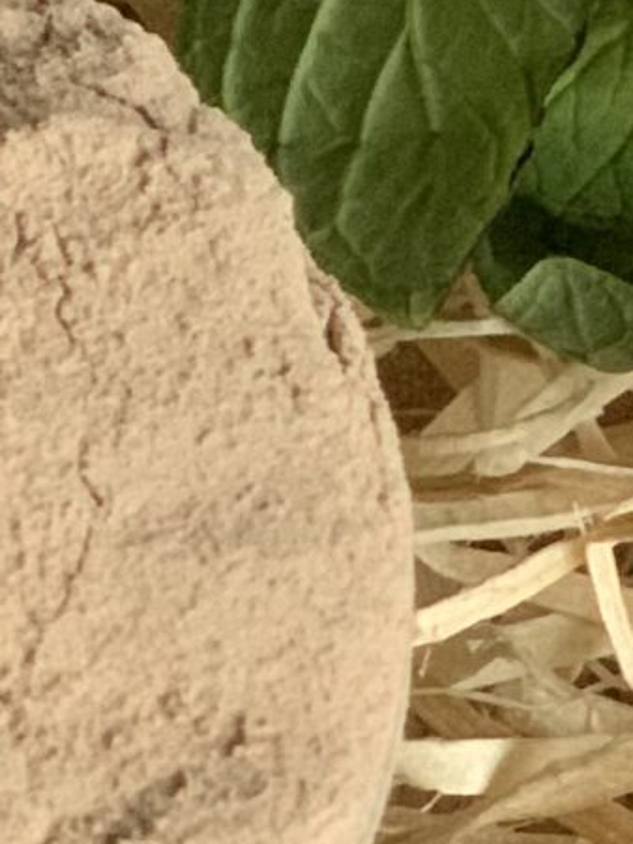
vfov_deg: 6.6
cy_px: -670
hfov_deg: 5.0
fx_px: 7196
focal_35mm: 295
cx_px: -285
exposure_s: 1/60
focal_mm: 6
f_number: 2.4
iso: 200
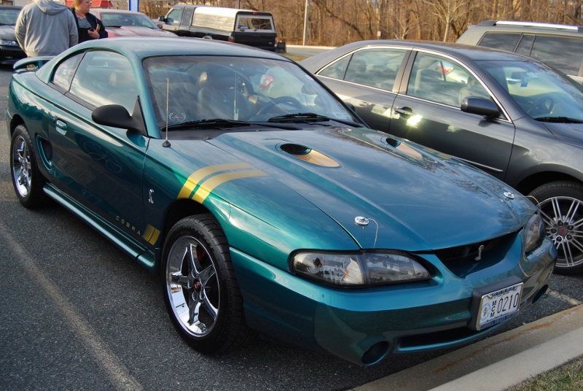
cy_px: 196
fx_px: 633
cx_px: 292
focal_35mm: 39
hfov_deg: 49.5
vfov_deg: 34.3
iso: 200
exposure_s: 1/160
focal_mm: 26
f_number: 6.3
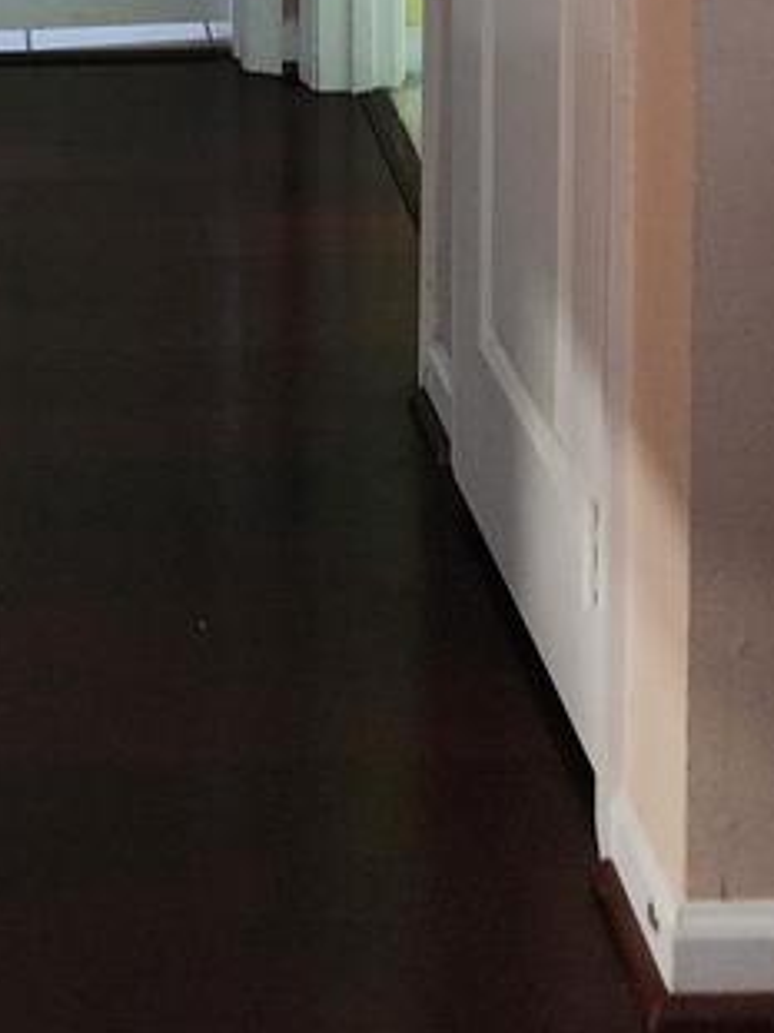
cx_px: -63
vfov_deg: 20.3
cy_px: -598
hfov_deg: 17.8
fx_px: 2387
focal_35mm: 80
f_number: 1.8
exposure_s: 1/24
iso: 640
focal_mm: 6.4
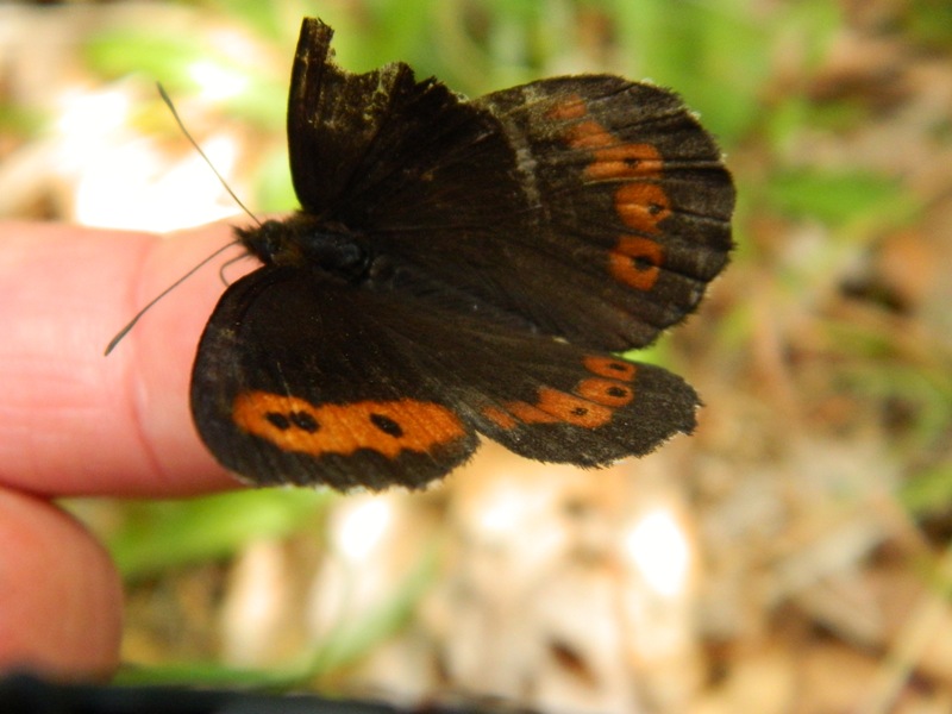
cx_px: 476
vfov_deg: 14.4
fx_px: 2833
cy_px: 357
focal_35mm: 103
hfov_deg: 19.1
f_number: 4.5
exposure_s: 1/400
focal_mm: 18.6
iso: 400
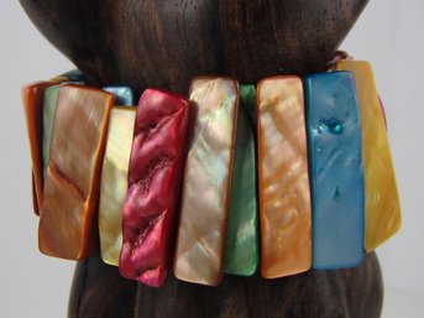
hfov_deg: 50.2
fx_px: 453
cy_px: 159
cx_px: 212
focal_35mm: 37
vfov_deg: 38.6
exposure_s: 1/160
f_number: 4.7
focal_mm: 6.64
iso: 320
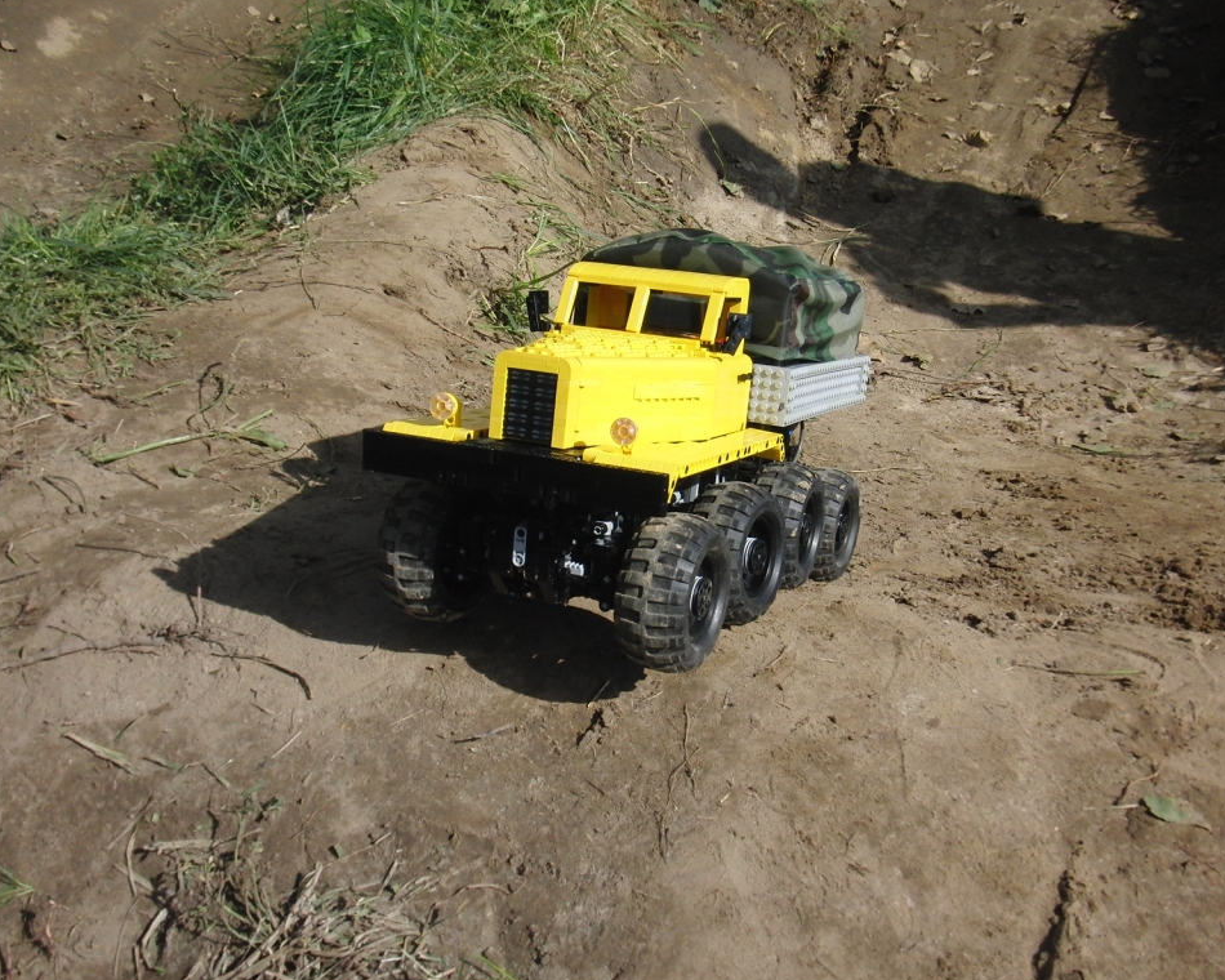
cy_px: 491
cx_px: 652
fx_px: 1450
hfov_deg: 45.8
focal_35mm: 40
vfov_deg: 37.3
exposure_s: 1/400
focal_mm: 6.66
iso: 100
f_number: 7.1
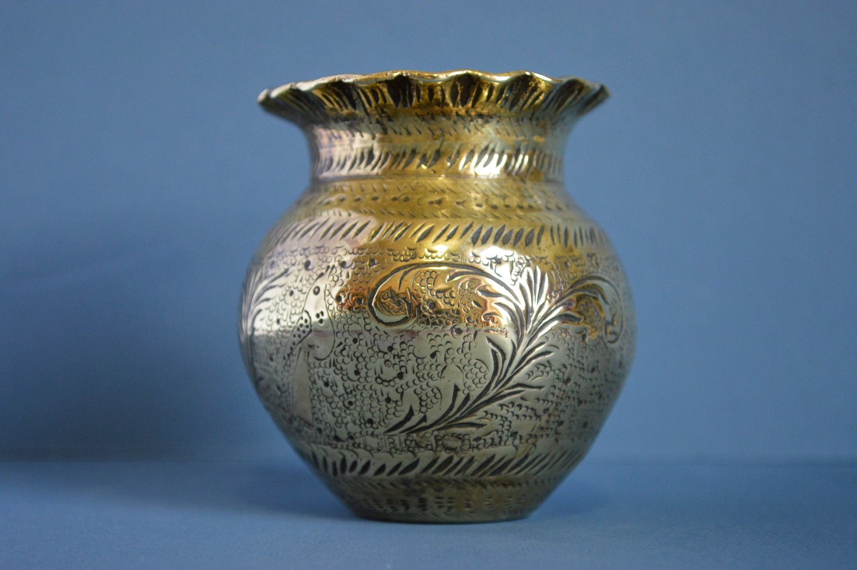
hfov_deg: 28.1
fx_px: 1713
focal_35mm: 72
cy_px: 285
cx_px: 428
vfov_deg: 18.9
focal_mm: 48
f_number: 5.3
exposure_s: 1/60
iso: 1100
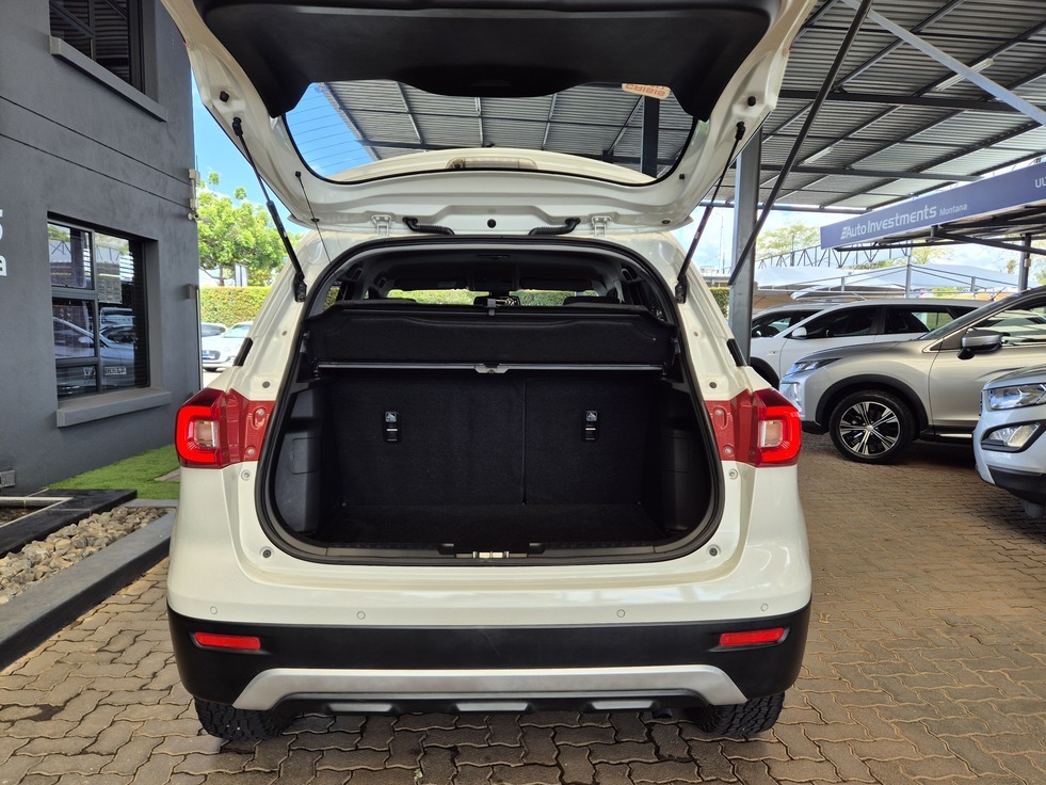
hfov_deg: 71.6
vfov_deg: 56.8
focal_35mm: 24
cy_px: 405
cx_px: 512
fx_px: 725
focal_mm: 5.4
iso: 25
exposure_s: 1/243
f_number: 1.8
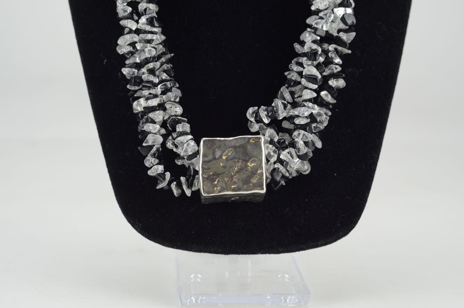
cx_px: 232
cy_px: 154
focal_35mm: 75
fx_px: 965
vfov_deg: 18.1
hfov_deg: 27.0
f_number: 5
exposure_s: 1/125
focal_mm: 50
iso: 640
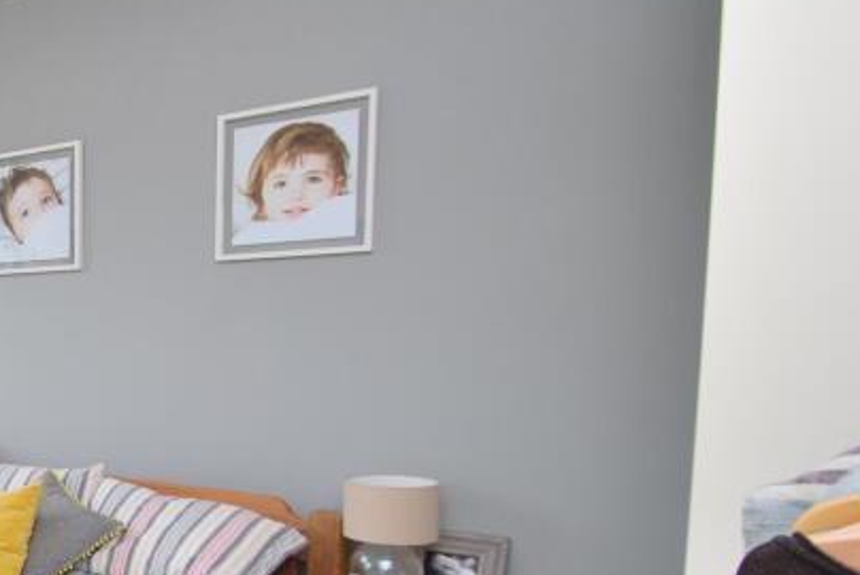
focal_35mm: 38
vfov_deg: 34.7
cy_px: 397
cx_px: -209
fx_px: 908
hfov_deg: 36.7
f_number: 3.5
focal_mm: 10
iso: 200
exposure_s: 1/50
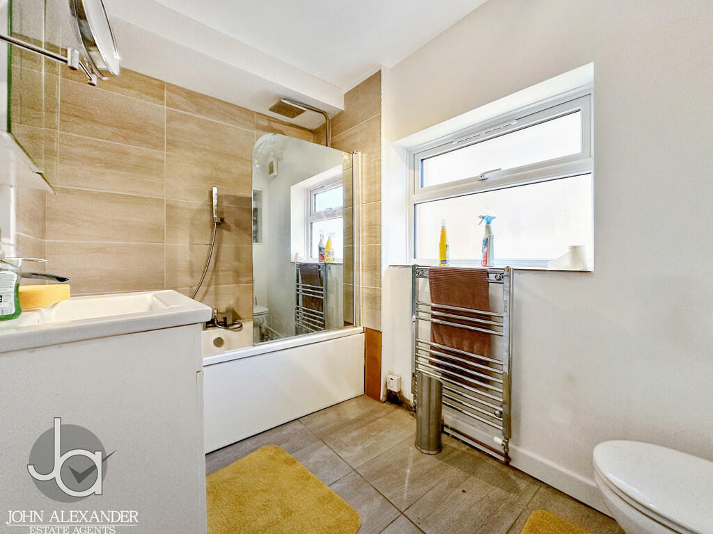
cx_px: 356
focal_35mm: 14
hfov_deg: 102.1
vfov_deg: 85.7
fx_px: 288
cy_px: 267
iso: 200
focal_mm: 2.22
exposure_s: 1/100
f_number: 2.2
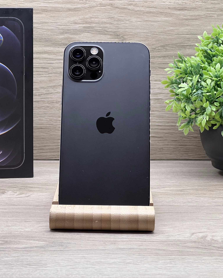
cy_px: 139
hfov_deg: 15.2
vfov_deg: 19.0
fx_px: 833
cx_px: 81
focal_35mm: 101
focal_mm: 9
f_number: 2.8
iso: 100
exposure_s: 1/100
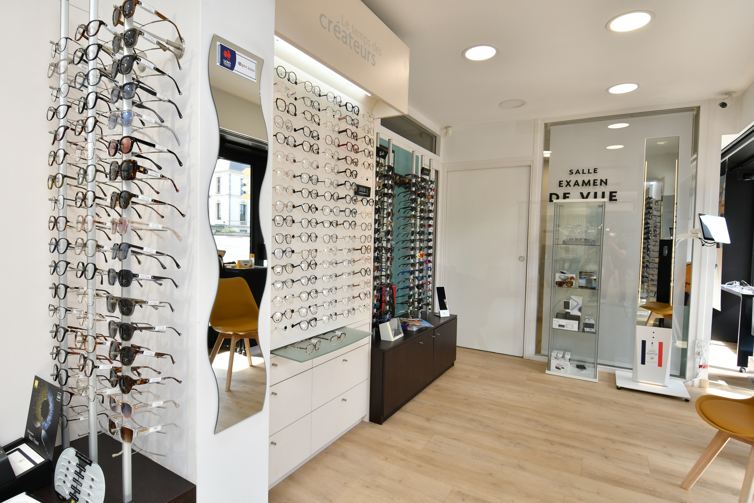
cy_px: 252
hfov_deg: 90.0
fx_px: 377
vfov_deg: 67.4
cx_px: 377
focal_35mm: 18
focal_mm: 12
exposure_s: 1/125
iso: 320
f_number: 6.3
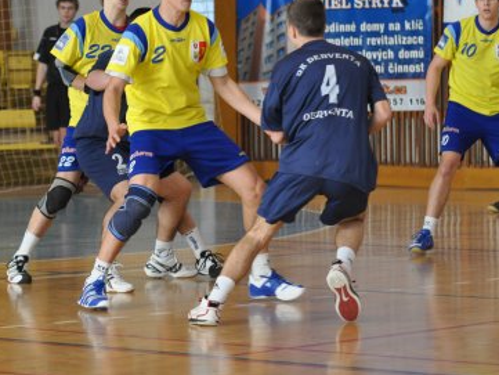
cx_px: 129
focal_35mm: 180
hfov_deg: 11.0
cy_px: 125
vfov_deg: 8.2
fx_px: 2596
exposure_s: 1/640
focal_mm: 82
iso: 800
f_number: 2.8
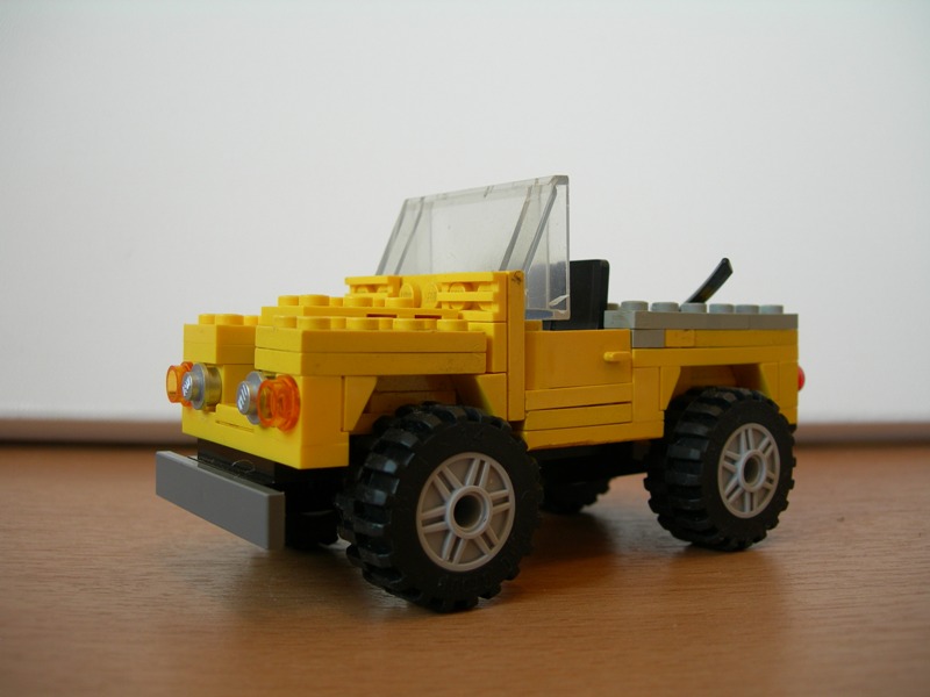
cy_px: 348
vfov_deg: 37.7
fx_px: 1021
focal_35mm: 38
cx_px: 465
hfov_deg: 49.0
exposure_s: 1/8.1
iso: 50
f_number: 2.8
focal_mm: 7.8
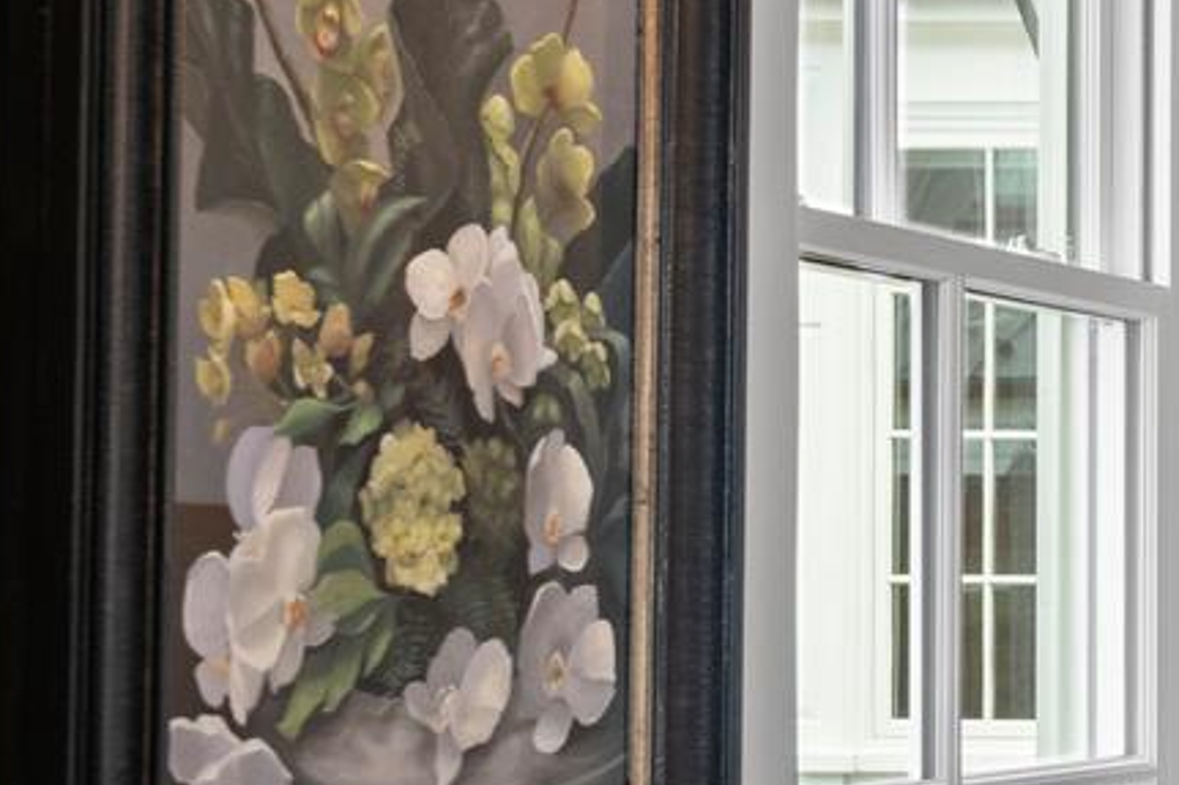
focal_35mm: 114
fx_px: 3732
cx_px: 2506
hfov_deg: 14.3
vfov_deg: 12.0
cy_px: 587
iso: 500
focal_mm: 24
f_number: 5.6
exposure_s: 1/10
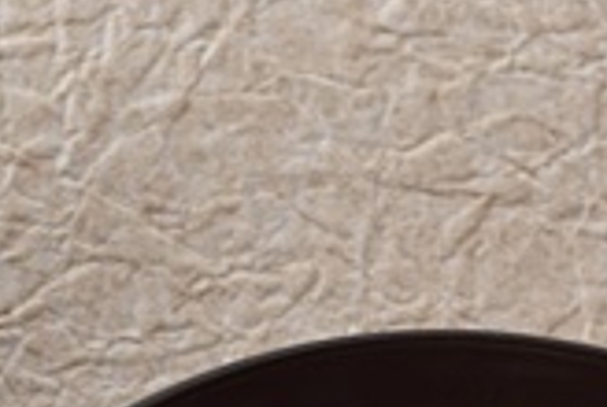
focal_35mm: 452
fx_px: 7631
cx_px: -296
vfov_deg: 3.0
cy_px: 622
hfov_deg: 4.5
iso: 200
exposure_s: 1/2.5
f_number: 5.6
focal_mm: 55
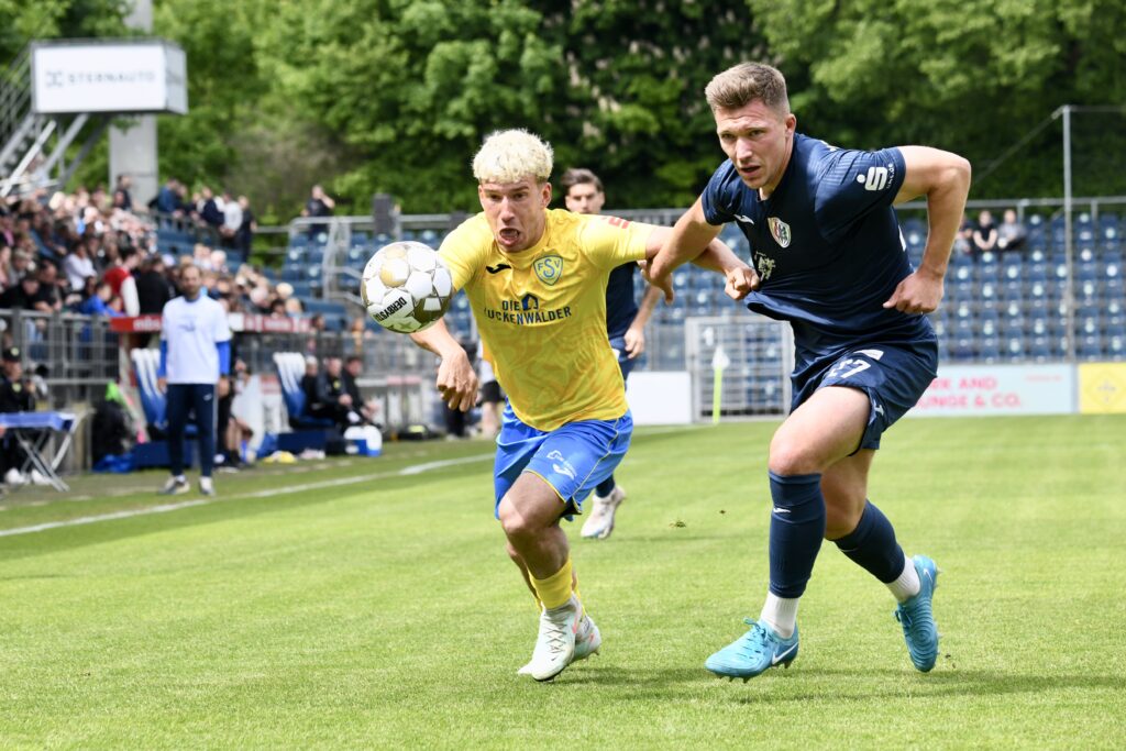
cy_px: 376
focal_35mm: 175
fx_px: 5474
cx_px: 563
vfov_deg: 7.8
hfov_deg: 11.7
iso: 1250
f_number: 8
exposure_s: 1/1600
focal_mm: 175
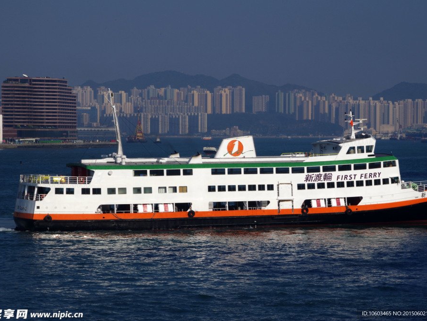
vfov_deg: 9.2
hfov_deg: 12.3
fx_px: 1986
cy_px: 161
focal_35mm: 161
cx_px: 226
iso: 200
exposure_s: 1/80
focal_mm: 97.5
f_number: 22
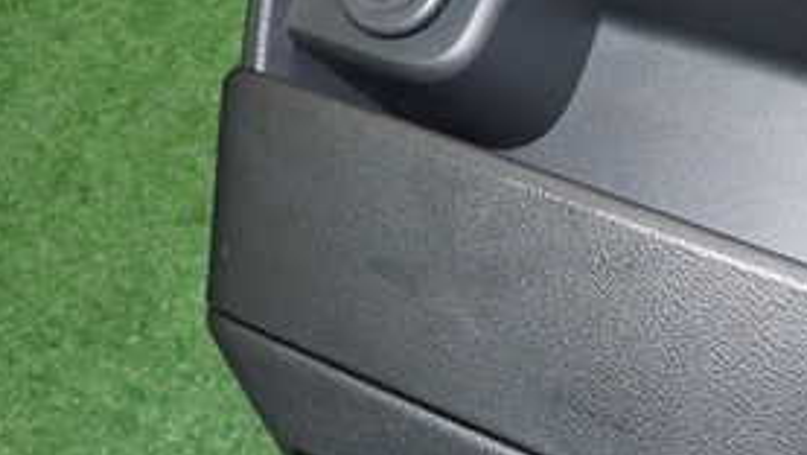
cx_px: 626
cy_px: 184
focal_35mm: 59
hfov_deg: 34.5
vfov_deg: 20.4
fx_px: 1263
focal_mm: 4.5
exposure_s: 1/30
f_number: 5.6
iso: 640
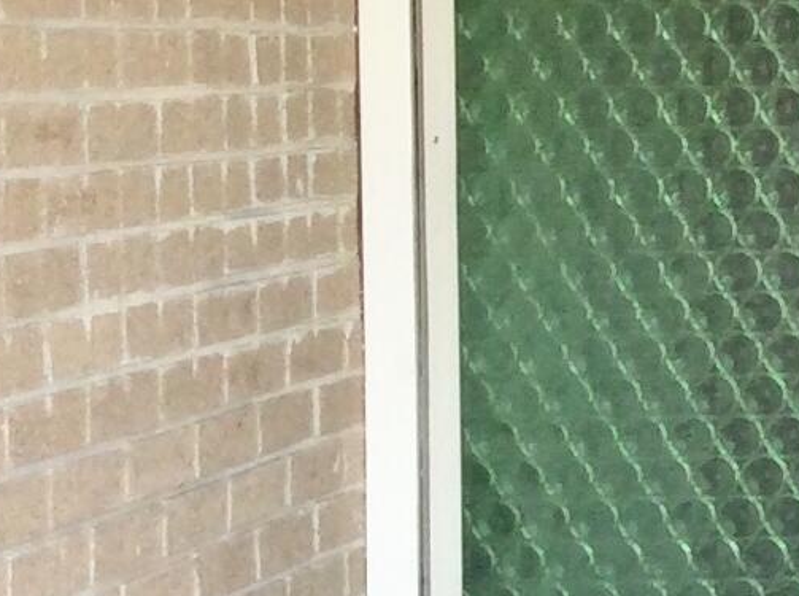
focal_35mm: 165
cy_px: 215
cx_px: 1655
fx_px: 3800
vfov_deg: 9.0
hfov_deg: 10.8
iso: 50
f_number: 2.4
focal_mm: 3.3
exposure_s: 1/120
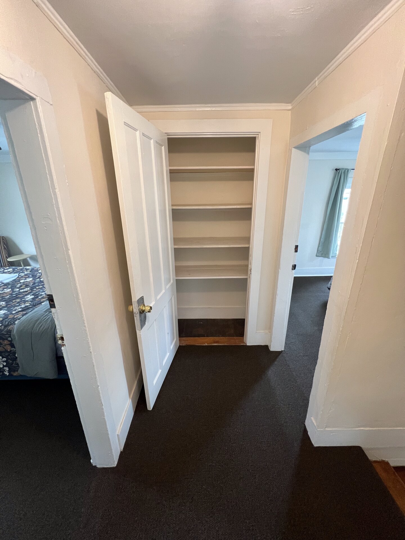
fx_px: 203
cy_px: 270
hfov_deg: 89.9
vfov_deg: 106.2
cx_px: 202
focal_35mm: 13
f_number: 1.8
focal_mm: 1.57
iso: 320
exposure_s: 1/60
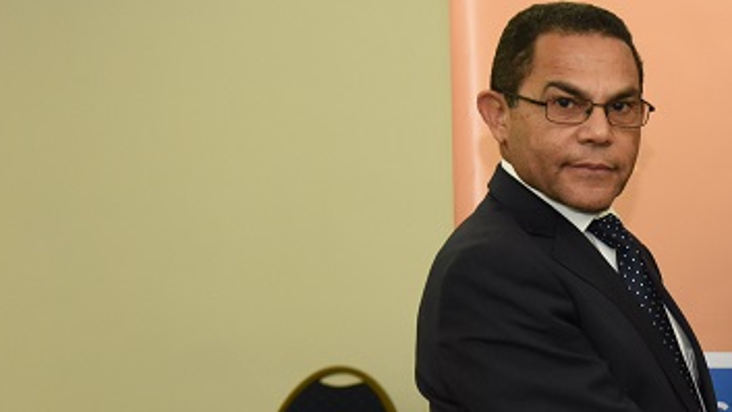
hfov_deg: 14.6
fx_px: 2738
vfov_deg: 8.6
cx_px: 964
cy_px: 340
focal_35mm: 141
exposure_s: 1/60
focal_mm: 48
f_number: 3.5
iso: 1250
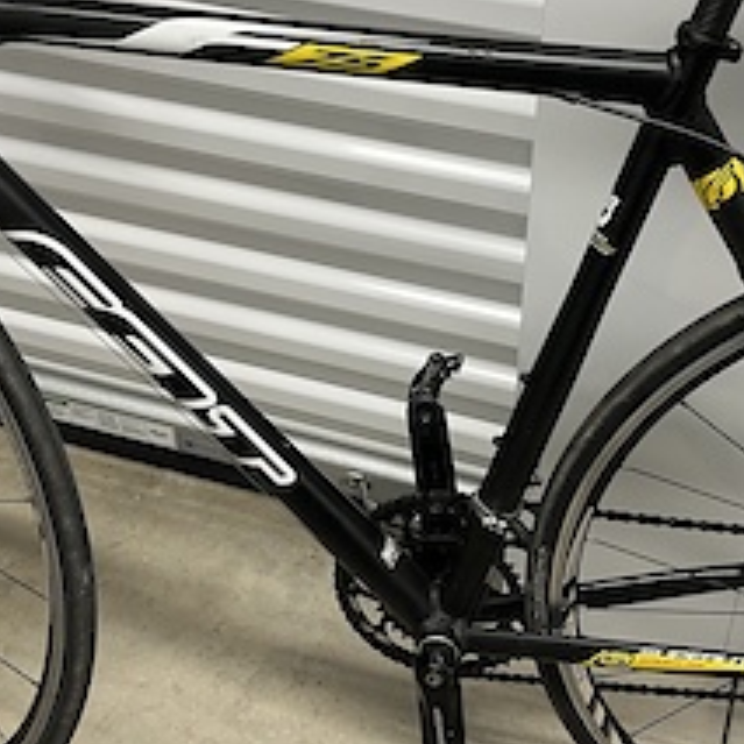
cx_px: 402
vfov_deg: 31.5
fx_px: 1313
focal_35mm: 54
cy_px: 281
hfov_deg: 31.6
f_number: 1.6
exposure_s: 1/60
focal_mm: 5.1
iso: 125
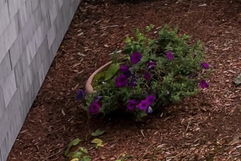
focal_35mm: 77
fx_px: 516
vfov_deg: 13.8
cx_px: 465
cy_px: -200
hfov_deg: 18.6
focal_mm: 14
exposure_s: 1/125
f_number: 6.3
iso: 125
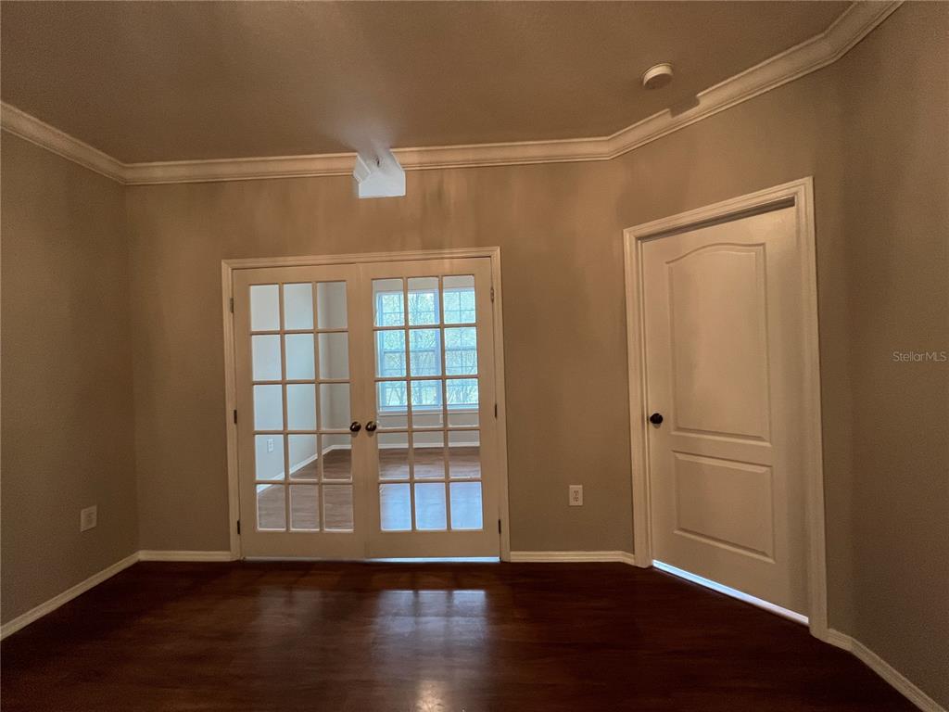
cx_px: 474
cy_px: 356
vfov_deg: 89.9
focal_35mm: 13
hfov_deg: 106.2
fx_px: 356
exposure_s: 1/60
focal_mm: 1.57
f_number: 1.8
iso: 250
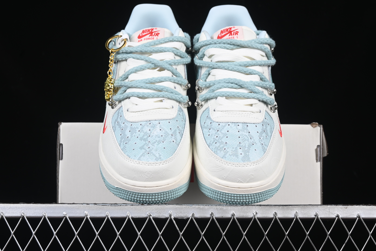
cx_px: 188
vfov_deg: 18.2
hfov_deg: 27.0
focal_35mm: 75
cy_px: 126
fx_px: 783
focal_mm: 50
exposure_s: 1/80
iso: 160
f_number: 8
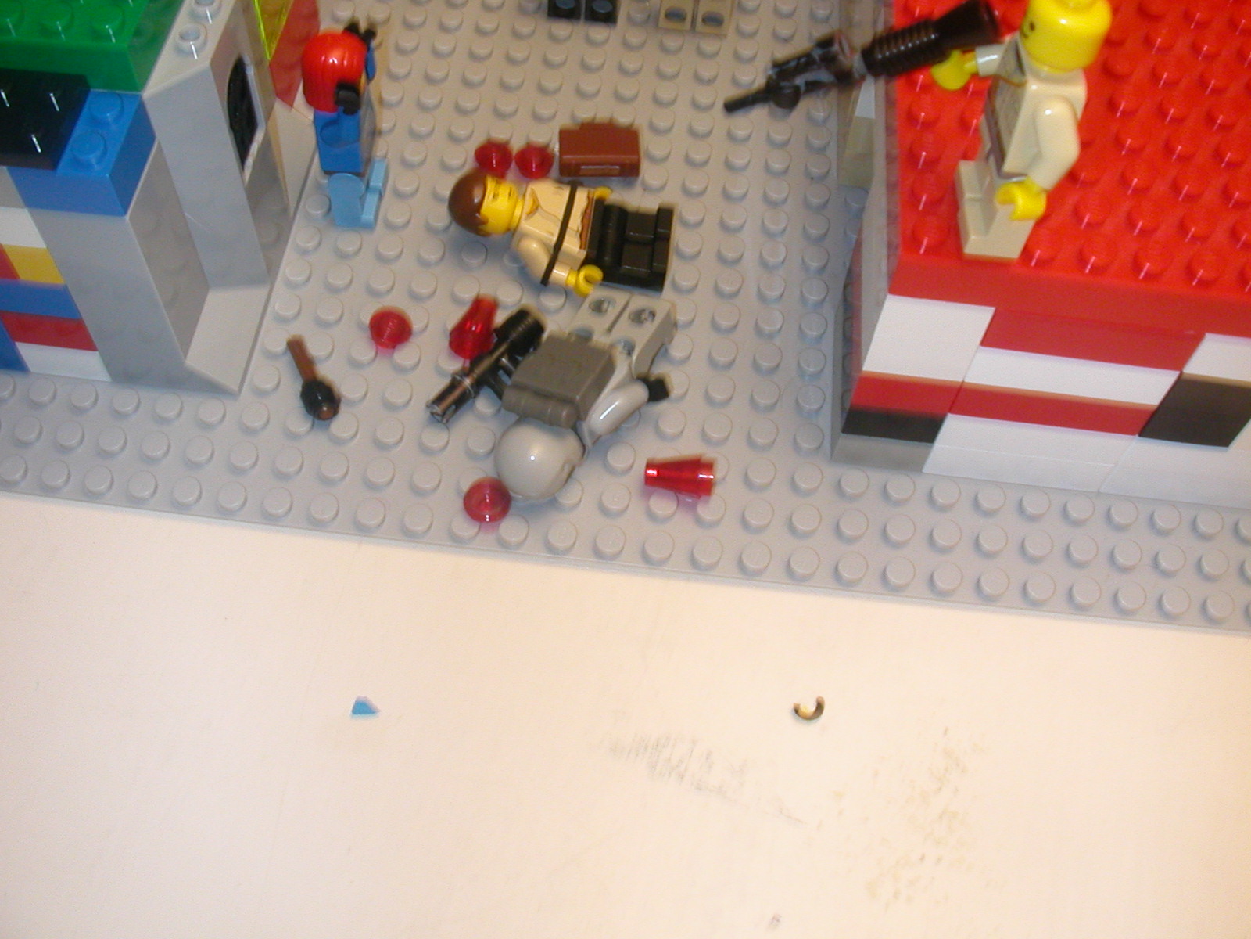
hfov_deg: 50.1
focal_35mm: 37
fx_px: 1337
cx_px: 626
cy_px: 470
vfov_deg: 38.7
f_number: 4.5
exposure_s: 1/10.6
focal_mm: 5.6
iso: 200
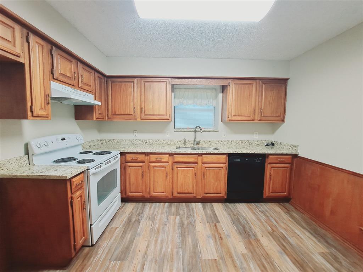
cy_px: 136
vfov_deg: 89.9
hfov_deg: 106.2
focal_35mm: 13
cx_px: 182
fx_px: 136
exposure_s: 1/30
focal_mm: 1.74
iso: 50
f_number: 2.2
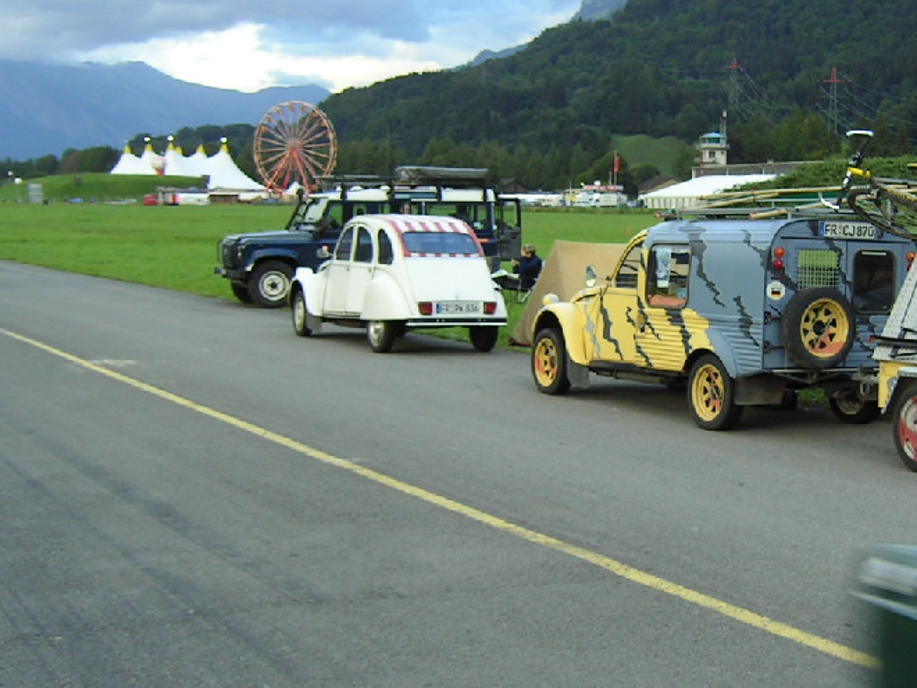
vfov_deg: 24.8
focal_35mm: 59
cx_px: 664
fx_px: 1563
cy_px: 372
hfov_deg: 32.2
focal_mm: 6
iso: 50
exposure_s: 1/50.9
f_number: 3
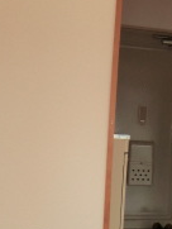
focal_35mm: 85
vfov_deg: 23.0
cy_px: 133
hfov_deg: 14.3
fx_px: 562
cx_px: 353
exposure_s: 1/160
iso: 80
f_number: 3.2
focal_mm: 4.3
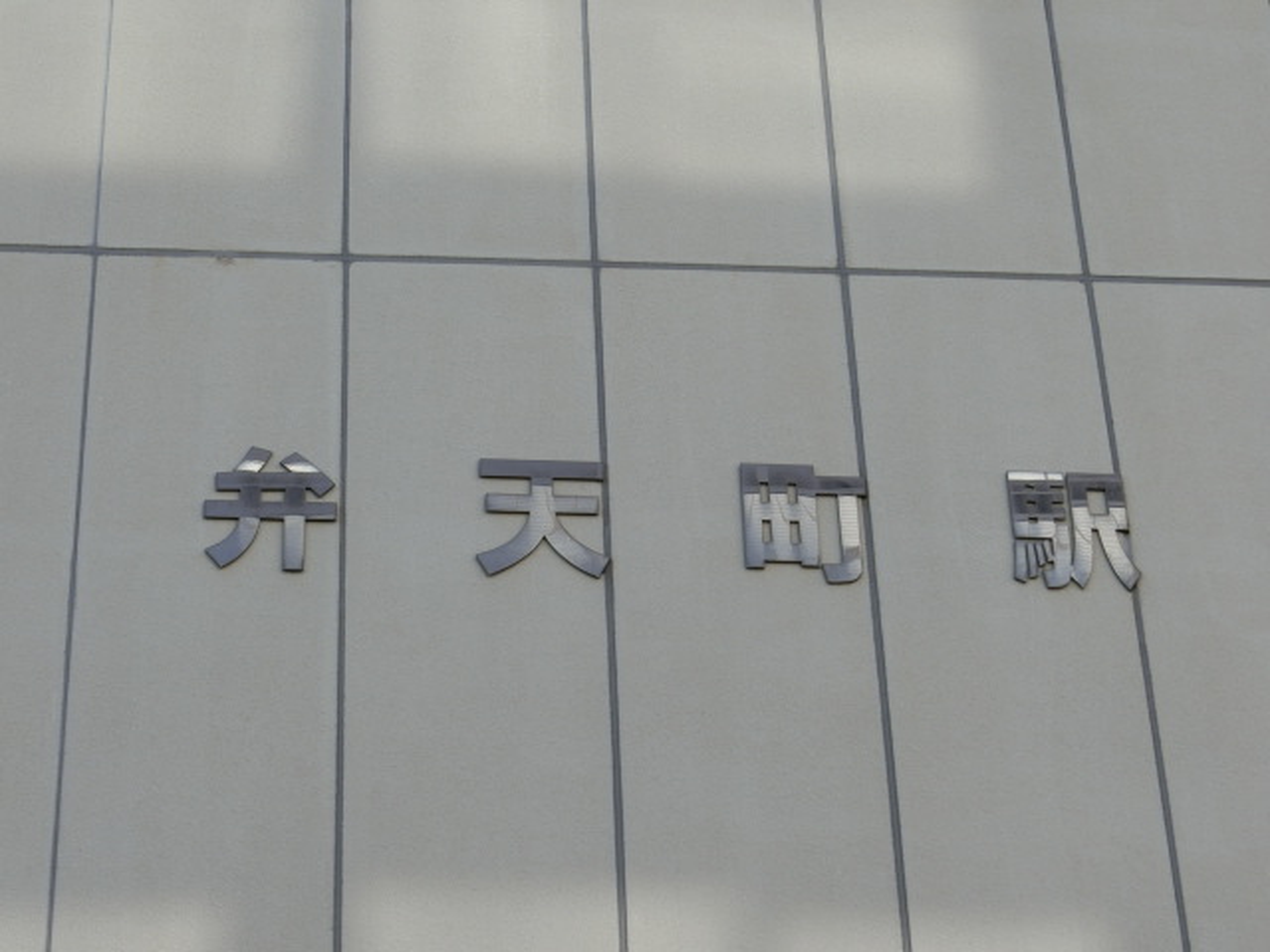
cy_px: 476
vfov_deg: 13.8
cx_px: 635
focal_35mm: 107
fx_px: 3926
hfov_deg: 18.4
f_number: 5.7
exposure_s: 1/200
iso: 80
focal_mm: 19.1
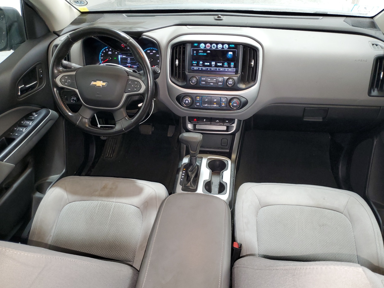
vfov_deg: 53.1
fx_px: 288
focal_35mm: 26
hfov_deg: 67.3
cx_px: 192
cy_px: 144
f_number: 1.5
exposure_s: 1/24
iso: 141
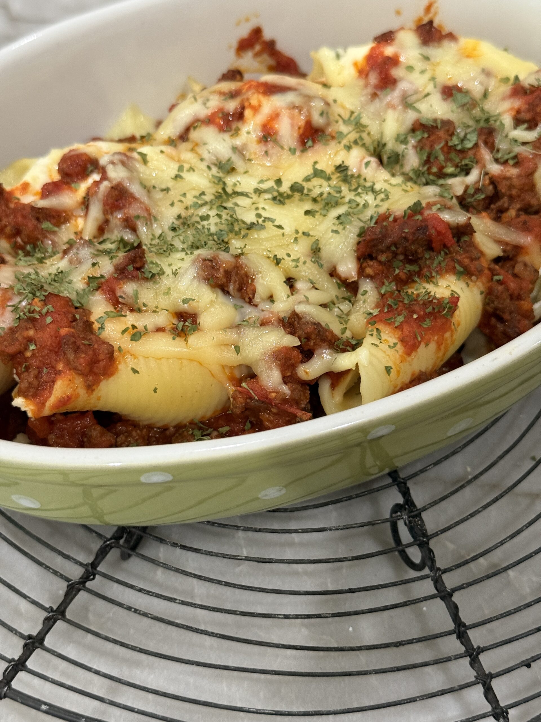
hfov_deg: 30.3
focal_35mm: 48
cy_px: 361
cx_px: 270
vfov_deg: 39.7
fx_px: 1000
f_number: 1.78
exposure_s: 1/40
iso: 320
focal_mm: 6.76
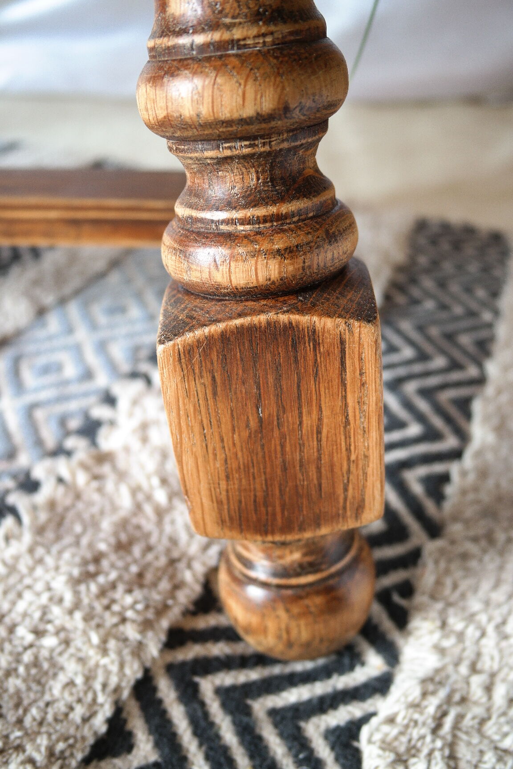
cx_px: 256
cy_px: 384
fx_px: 769
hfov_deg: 36.9
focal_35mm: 36
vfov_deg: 53.1
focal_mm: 24
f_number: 5.6
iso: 200
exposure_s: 1/30
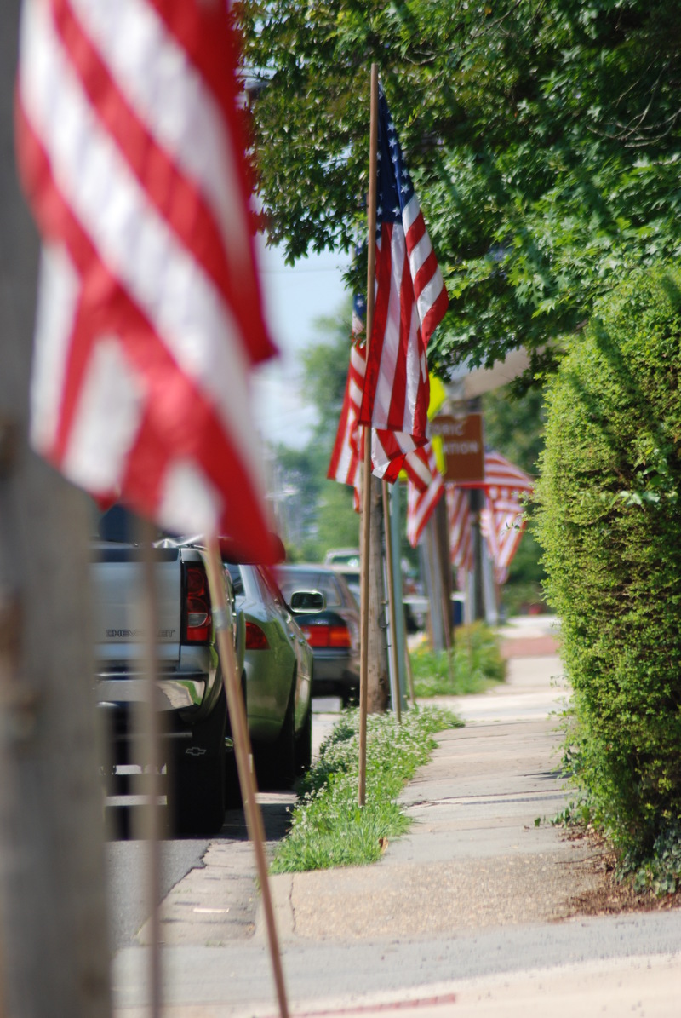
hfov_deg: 3.8
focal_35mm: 360
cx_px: 340
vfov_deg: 5.7
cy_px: 509
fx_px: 10185
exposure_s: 1/640
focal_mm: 240
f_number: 5.3
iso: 200
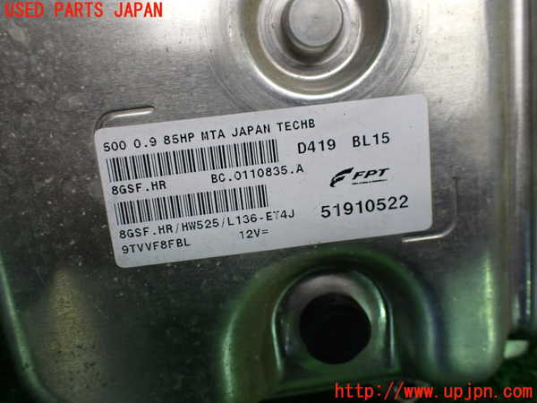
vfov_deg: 46.8
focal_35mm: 30
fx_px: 465
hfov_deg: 60.0
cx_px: 268
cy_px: 202
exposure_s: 1/125
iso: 320
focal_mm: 5.4
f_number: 2.3
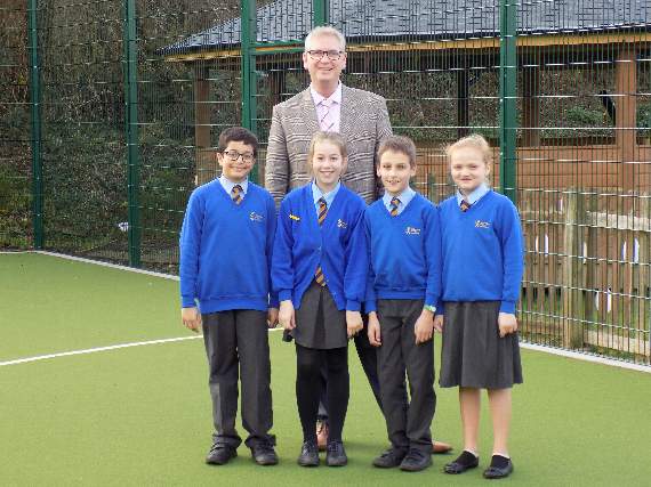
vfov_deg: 17.2
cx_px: 326
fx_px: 1617
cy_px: 244
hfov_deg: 22.8
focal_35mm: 86
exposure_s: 1/40
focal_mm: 15.3
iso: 80
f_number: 4.4
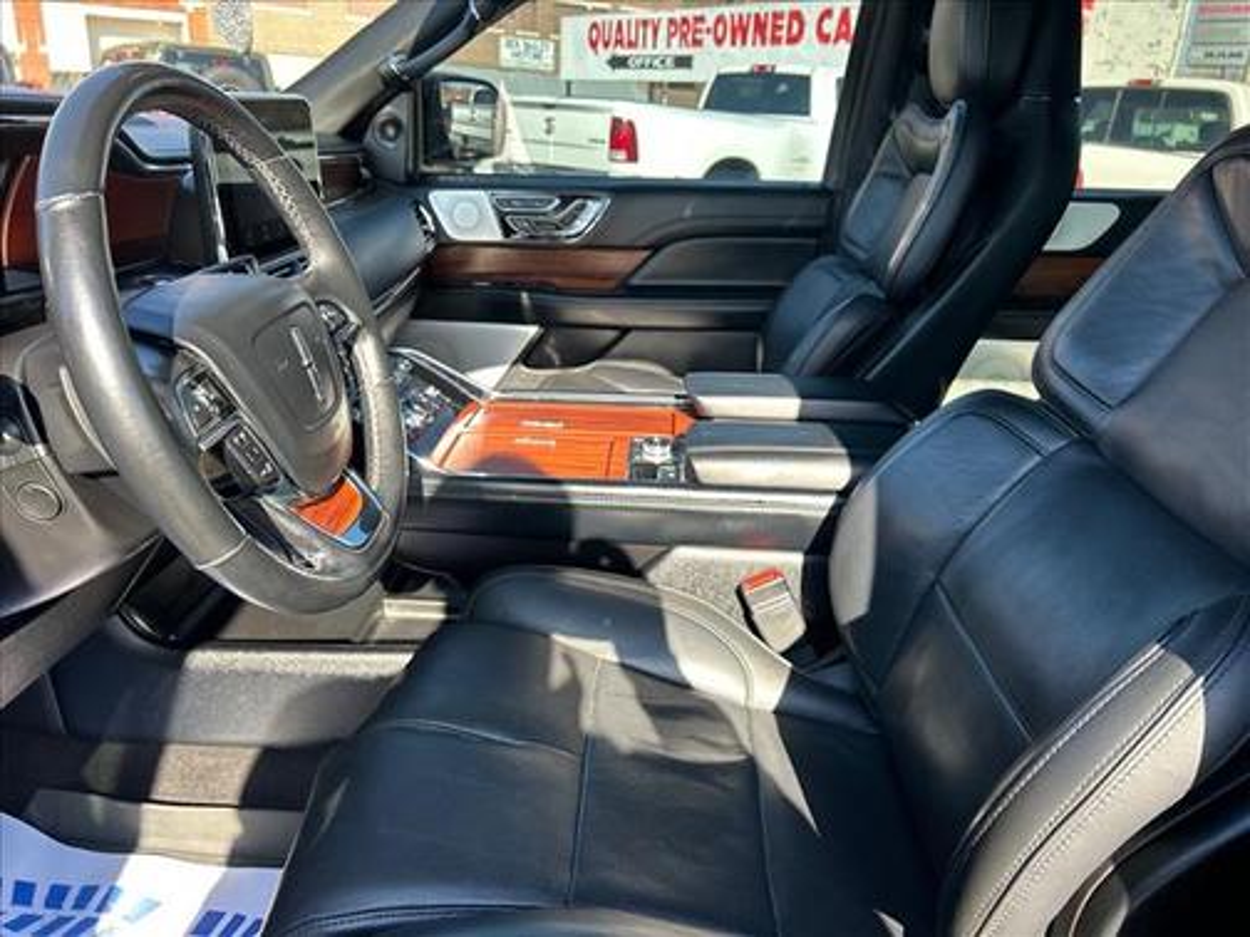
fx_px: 939
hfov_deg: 67.3
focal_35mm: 26
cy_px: 468
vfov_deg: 53.1
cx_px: 625
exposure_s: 1/220
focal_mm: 5.7
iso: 40
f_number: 1.5
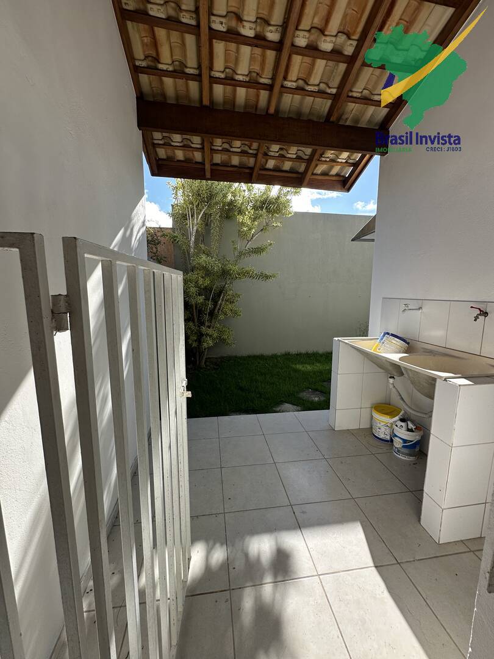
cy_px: 330
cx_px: 247
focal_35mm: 14
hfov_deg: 85.7
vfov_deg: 102.1
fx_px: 266
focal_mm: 2.22
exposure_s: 1/540
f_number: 2.2
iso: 40
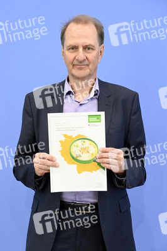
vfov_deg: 31.0
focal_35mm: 65
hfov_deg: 20.9
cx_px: 84
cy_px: 126
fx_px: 453
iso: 5000
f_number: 4
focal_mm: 65
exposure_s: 1/640
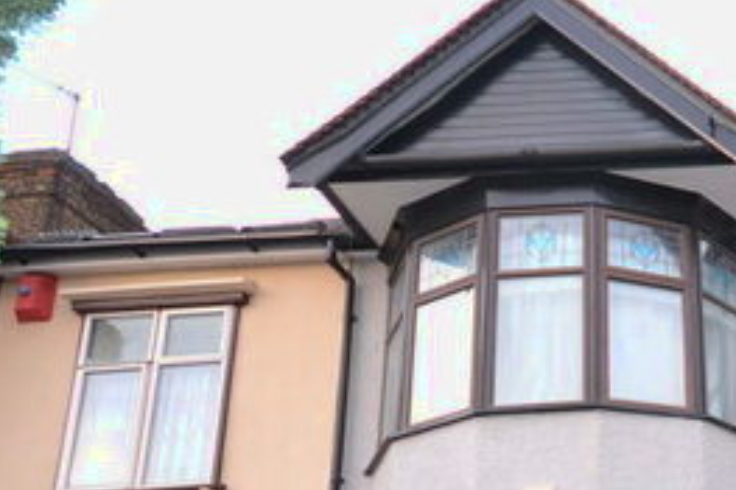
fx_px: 817
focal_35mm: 40
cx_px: 831
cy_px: 517
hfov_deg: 38.8
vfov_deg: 30.4
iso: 320
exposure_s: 1/125
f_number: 4
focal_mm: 10
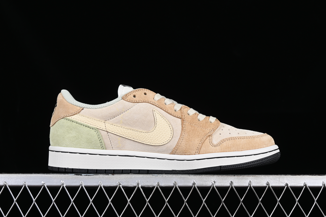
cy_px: 108
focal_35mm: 75
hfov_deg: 27.0
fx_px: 679
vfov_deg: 18.2
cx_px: 163
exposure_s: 1/80
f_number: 8
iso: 160
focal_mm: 50
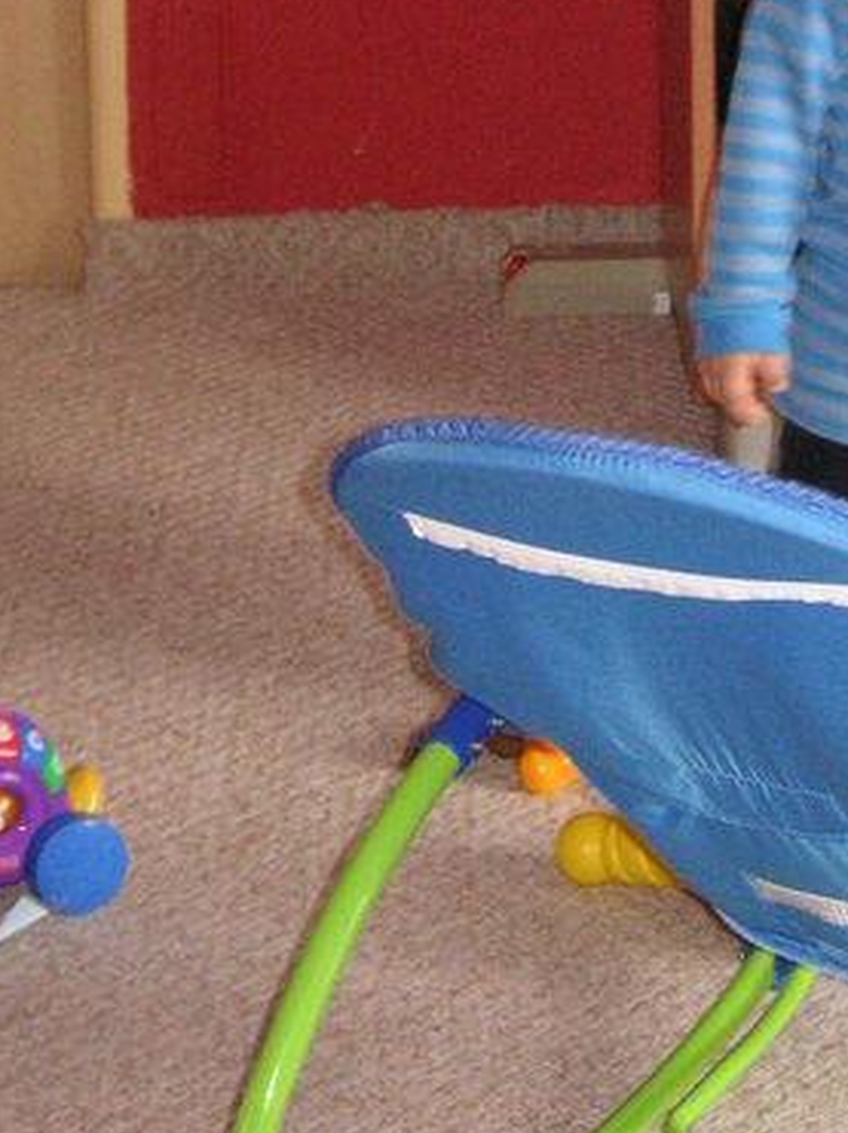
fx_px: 4317
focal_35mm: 132
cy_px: -46
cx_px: 762
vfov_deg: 14.7
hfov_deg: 11.2
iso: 160
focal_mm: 10.2
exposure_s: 1/60
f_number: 3.9
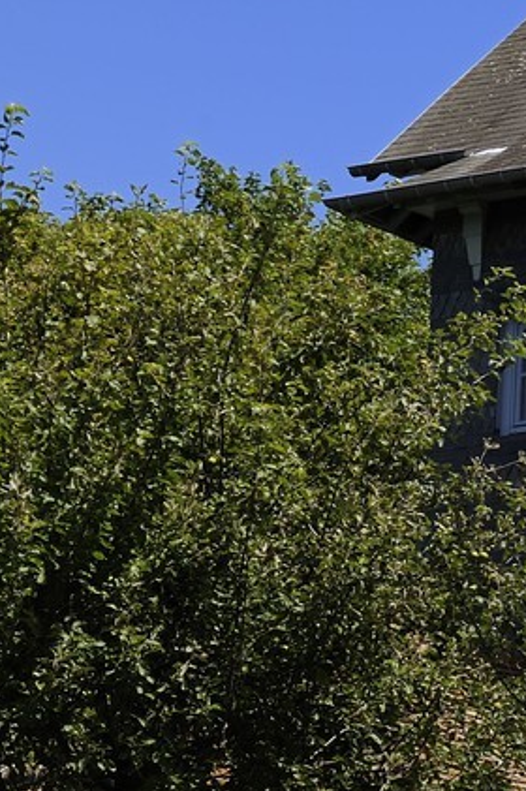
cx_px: 1403
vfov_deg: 13.5
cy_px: 577
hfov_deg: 8.1
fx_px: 3337
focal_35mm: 152
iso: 200
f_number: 9
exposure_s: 1/200
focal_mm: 40
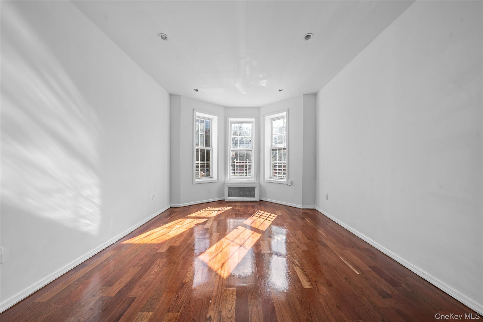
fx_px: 161
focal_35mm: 12
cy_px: 161
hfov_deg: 112.6
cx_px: 242
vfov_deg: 90.0
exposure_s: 1/20
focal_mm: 12
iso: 250
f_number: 8
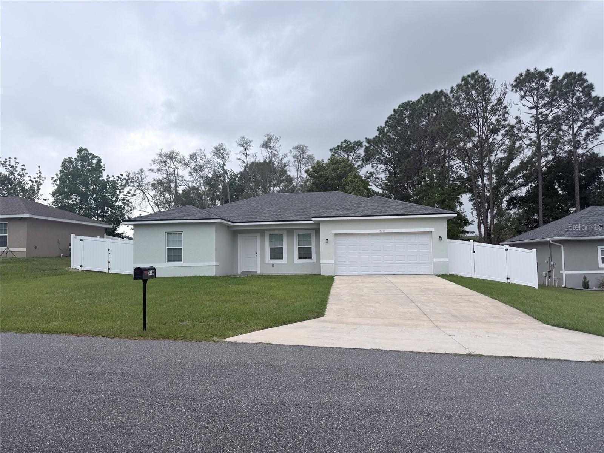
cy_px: 226
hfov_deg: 71.6
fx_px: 419
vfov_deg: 56.8
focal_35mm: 24
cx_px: 302
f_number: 1.78
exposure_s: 1/3145
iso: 80
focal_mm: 6.76
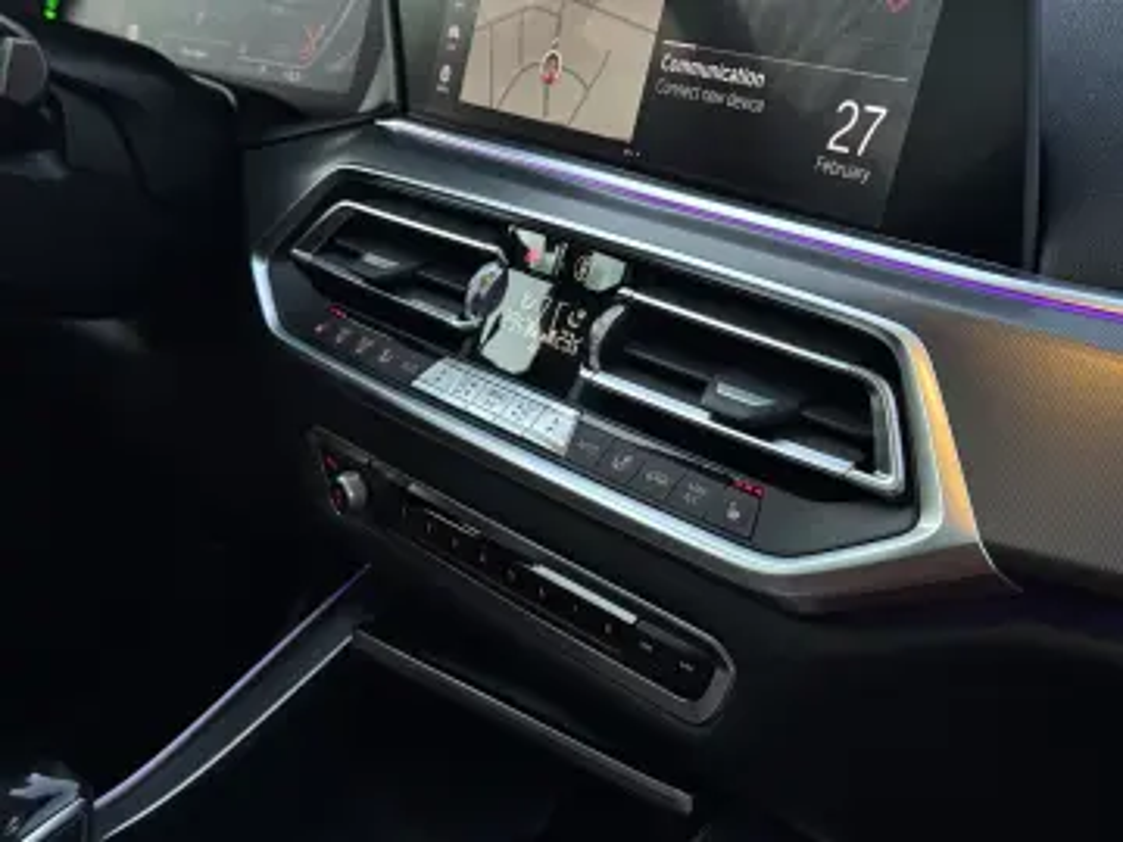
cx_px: 562
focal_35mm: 48
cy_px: 421
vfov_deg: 30.3
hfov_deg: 39.7
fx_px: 1557
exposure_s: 1/49
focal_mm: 6.76
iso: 100
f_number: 1.78
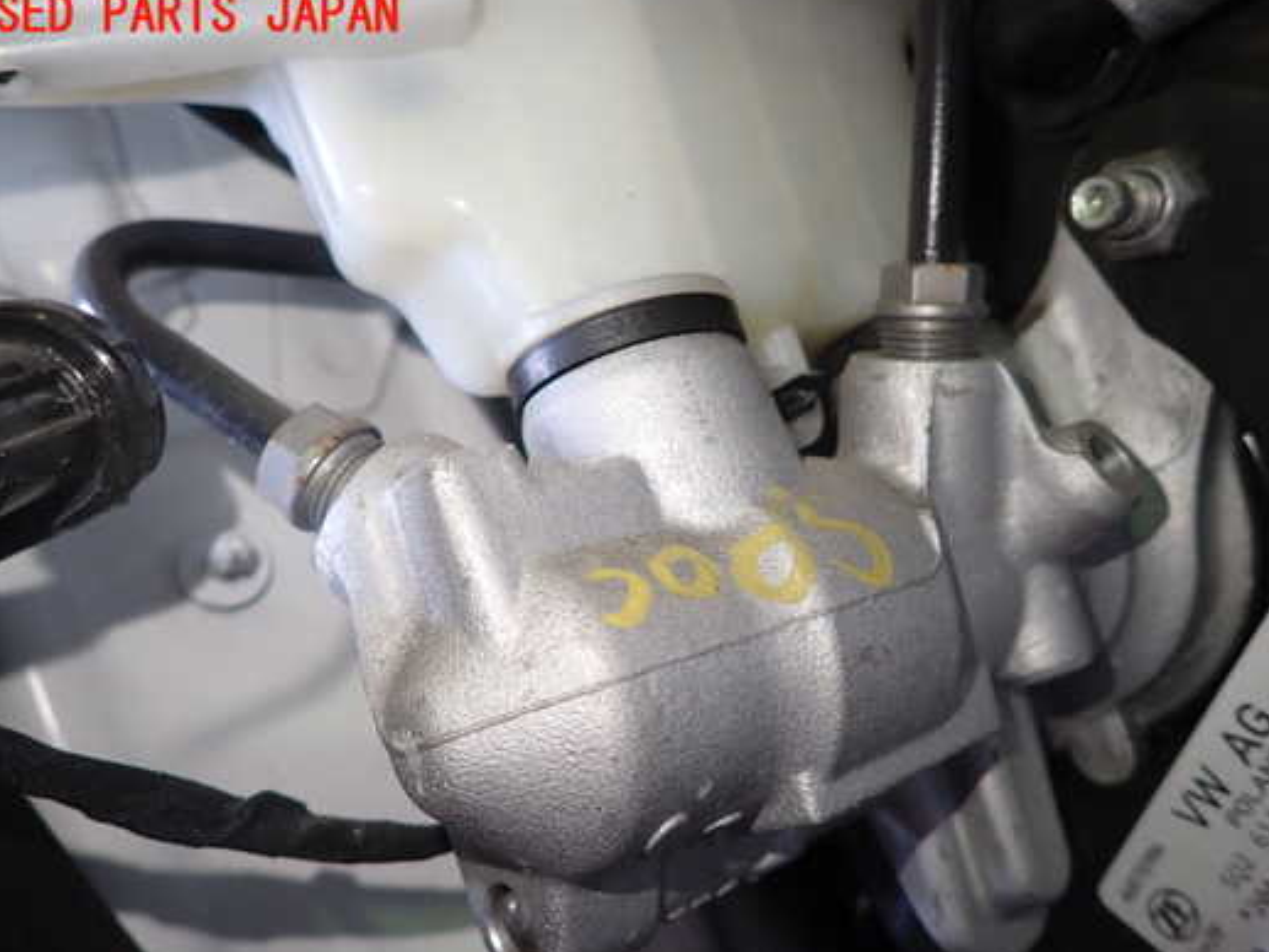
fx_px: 1063
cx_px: 690
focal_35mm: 29
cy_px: 537
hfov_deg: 61.5
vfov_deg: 48.1
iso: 125
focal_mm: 4.5
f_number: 2
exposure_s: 1/60
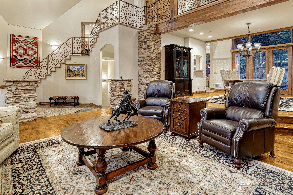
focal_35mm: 19
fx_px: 155
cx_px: 152
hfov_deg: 86.9
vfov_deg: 64.0
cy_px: 79
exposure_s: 2.5
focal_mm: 14
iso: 400
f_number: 8
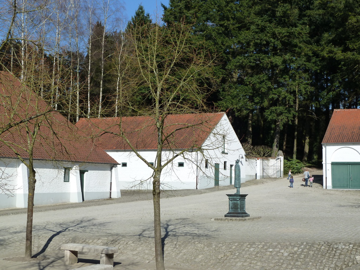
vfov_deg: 26.6
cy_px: 135
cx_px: 180
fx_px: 572
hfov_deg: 34.9
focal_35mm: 55
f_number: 5
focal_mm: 9.1
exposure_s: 1/500
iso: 125
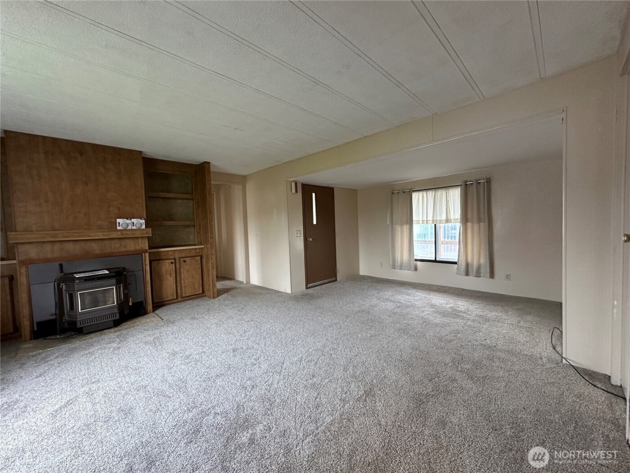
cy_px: 236
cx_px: 315
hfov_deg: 102.1
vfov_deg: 85.7
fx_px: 255
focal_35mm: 14
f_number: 2.2
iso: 250
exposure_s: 1/60
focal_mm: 2.22
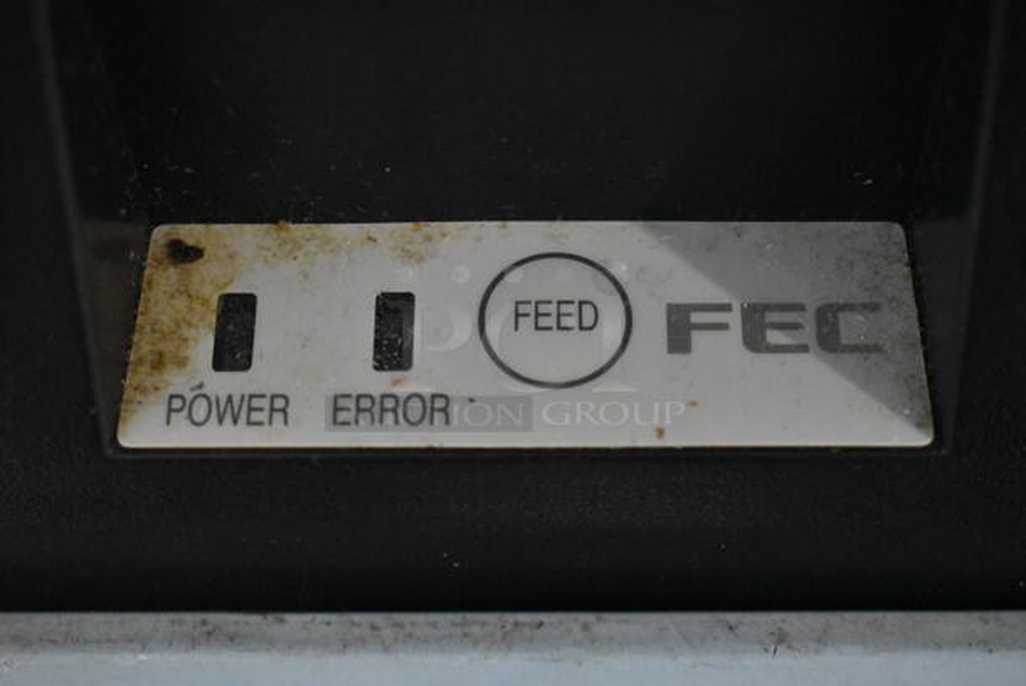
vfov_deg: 19.8
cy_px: 343
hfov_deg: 29.2
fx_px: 1968
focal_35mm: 69
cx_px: 513
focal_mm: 46
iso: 8000
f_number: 5.3
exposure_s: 1/80
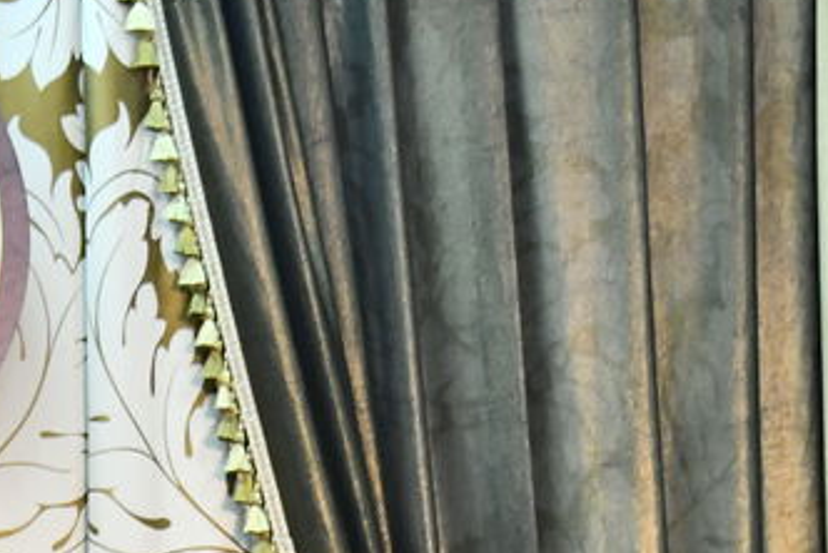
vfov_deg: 3.8
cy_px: 846
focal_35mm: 358
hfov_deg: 5.7
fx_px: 8241
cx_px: 200
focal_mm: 85
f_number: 5.6
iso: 3200
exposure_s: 1/125
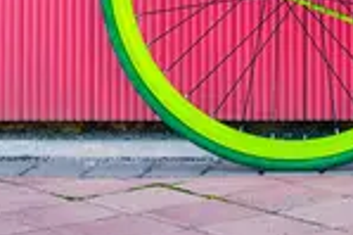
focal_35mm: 202
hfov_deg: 9.7
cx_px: 616
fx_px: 1979
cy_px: -146
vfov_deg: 6.7
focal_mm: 50
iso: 100
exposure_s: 1/100
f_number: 4
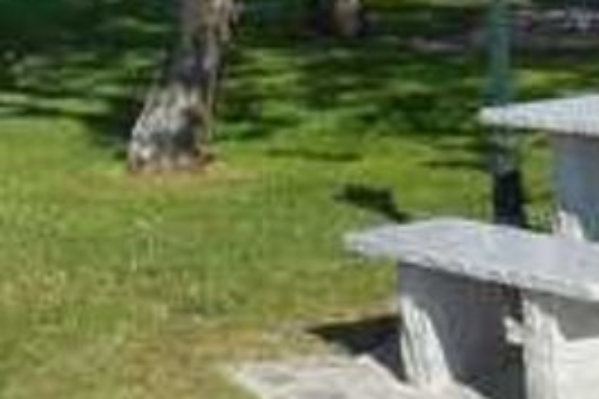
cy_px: 103
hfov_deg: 16.4
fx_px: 1947
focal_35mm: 117
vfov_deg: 11.7
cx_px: 801
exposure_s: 1/1600
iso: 125
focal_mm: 4.5
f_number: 3.1
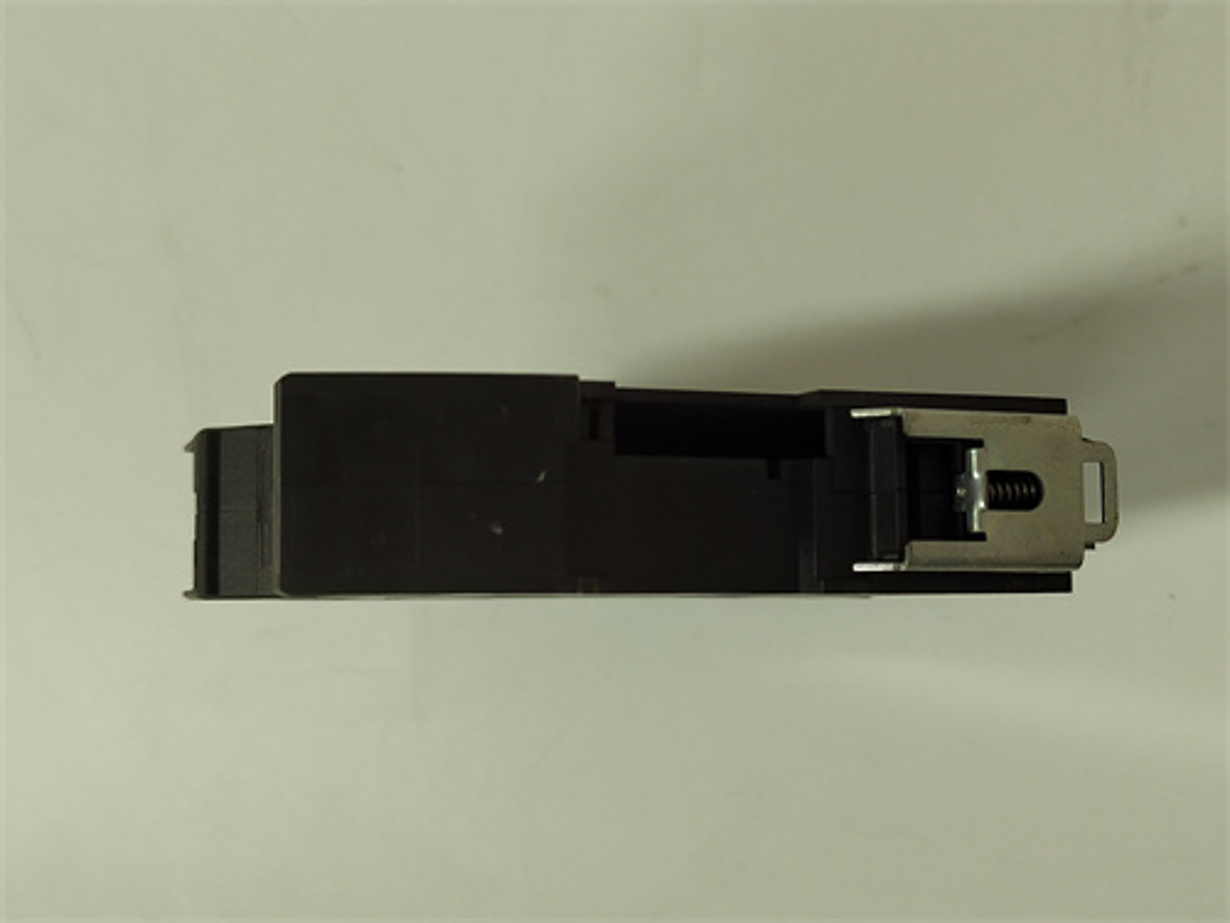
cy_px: 462
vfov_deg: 31.5
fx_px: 1635
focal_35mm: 46
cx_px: 615
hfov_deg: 41.2
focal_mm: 5.52
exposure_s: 1/100
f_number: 1.9
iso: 1694
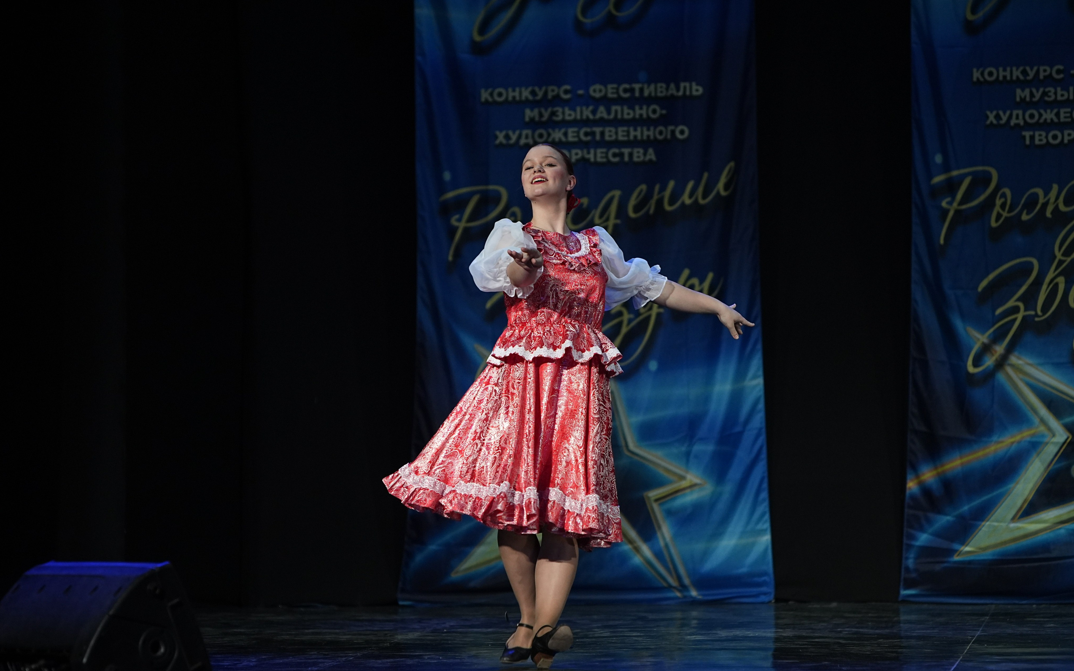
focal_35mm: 205
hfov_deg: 10.2
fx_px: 6000
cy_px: 356
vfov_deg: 6.4
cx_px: 538
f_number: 2.8
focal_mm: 200
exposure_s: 1/400
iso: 2000
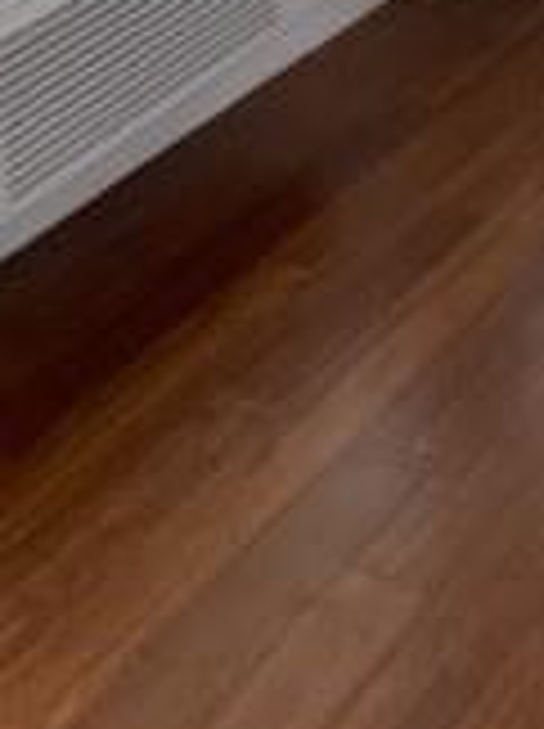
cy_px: -356
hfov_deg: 14.2
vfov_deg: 17.3
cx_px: 504
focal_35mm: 103
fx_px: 2164
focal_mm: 4.2
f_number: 1.6
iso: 125
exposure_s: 1/106
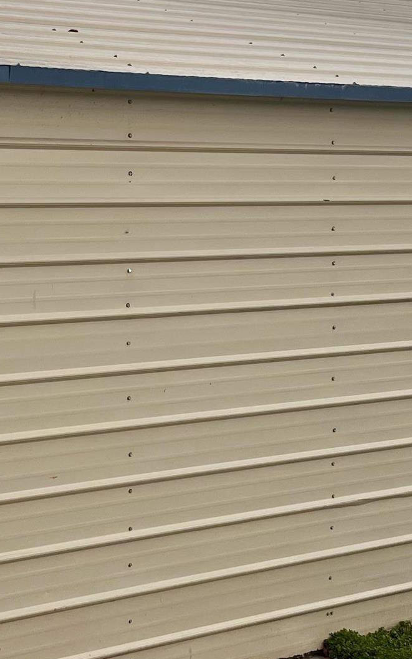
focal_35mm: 80
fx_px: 1438
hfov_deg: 16.2
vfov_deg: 25.8
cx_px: 75
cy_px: 278
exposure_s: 1/1623
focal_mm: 5.1
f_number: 1.6
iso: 50
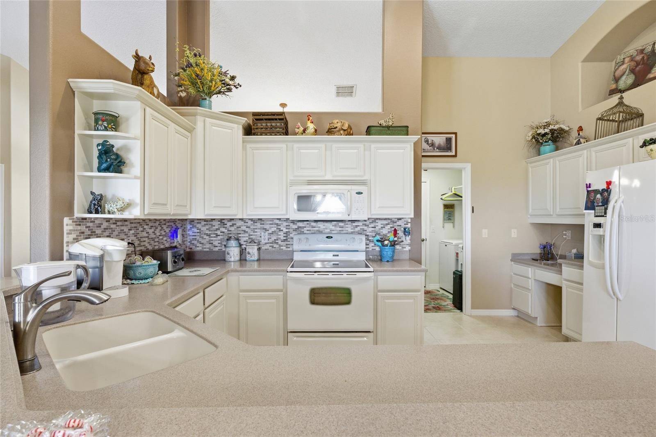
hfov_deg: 91.4
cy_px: 218
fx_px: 320
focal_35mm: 18
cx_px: 328
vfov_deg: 68.7
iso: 400
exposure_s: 1/30
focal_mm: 11.7
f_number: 9
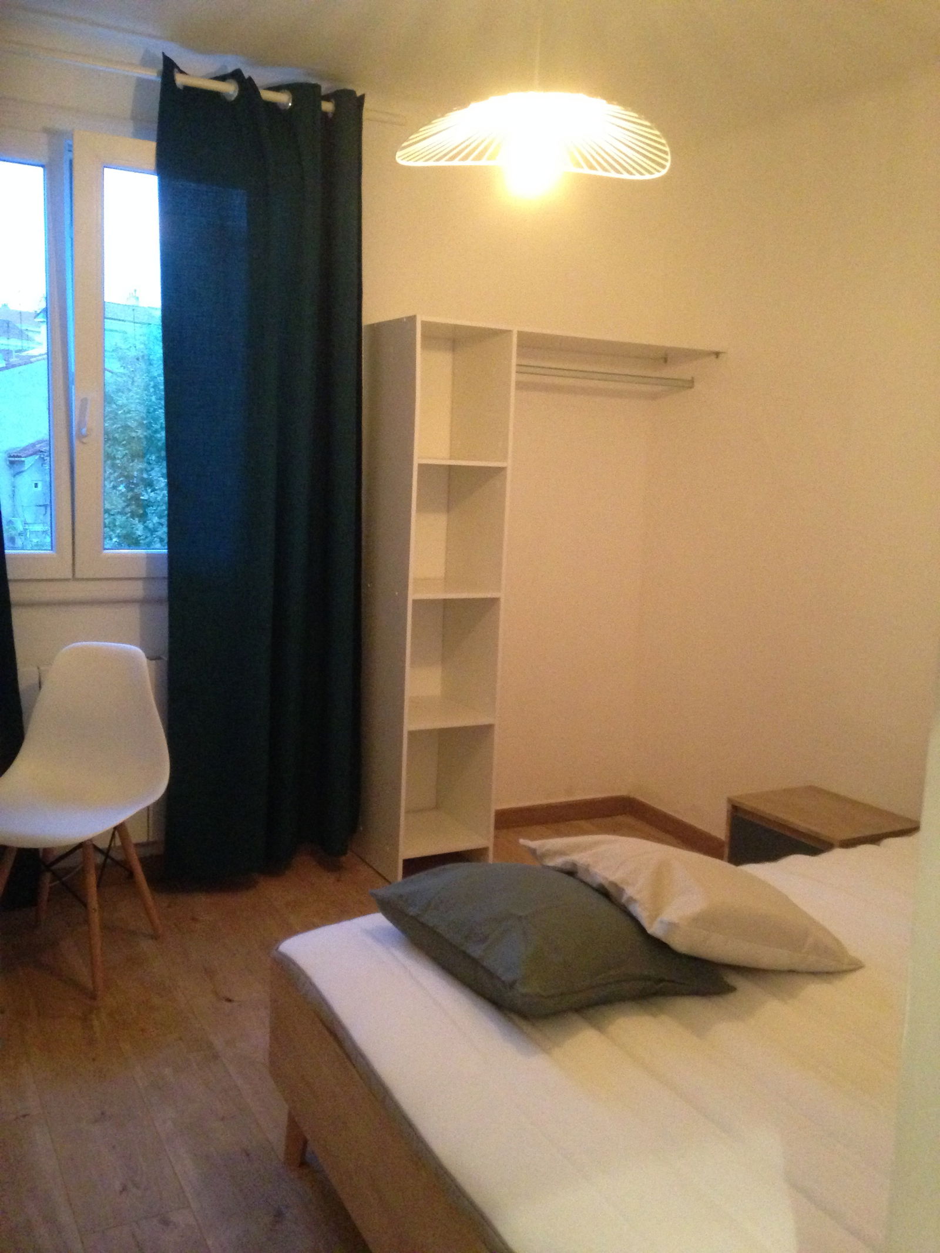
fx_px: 1195
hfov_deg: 42.9
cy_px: 626
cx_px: 470
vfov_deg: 55.4
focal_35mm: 33
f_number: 2.4
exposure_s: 1/17
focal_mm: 4.12
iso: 640
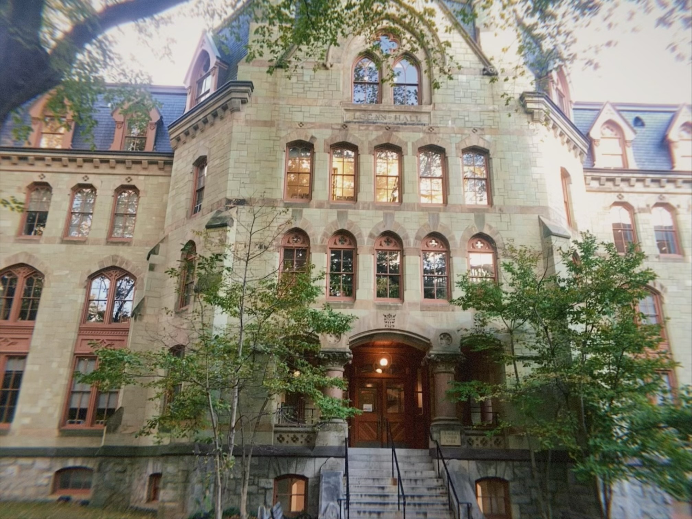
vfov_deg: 48.2
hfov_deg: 61.7
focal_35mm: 29
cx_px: 346
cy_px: 260
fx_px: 580
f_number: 1.8
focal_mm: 4.25
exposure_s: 1/35
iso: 32
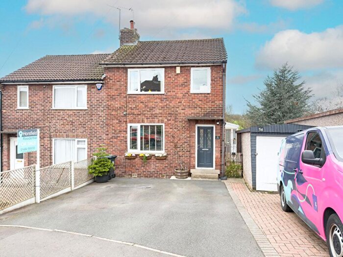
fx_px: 238
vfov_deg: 56.8
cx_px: 172
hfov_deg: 71.6
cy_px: 128
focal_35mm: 24
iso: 80
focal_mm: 6.76
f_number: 1.8
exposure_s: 1/1600
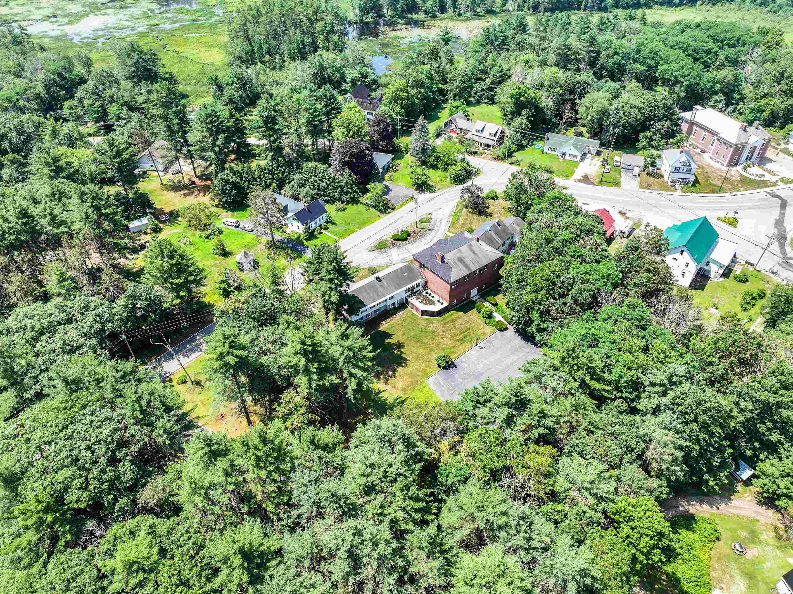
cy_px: 297
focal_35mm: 24
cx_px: 396
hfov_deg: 71.6
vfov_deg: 56.8
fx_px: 550
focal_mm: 12.29
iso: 100
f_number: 2.8
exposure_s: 1/800
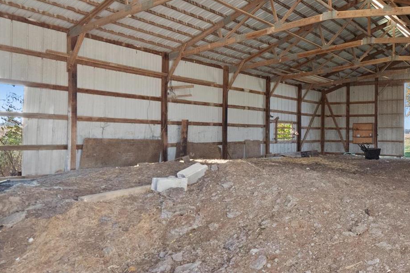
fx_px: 319
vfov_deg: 46.4
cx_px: 358
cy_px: 133
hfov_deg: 57.6
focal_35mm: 28
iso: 400
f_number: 8
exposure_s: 1/6
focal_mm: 8
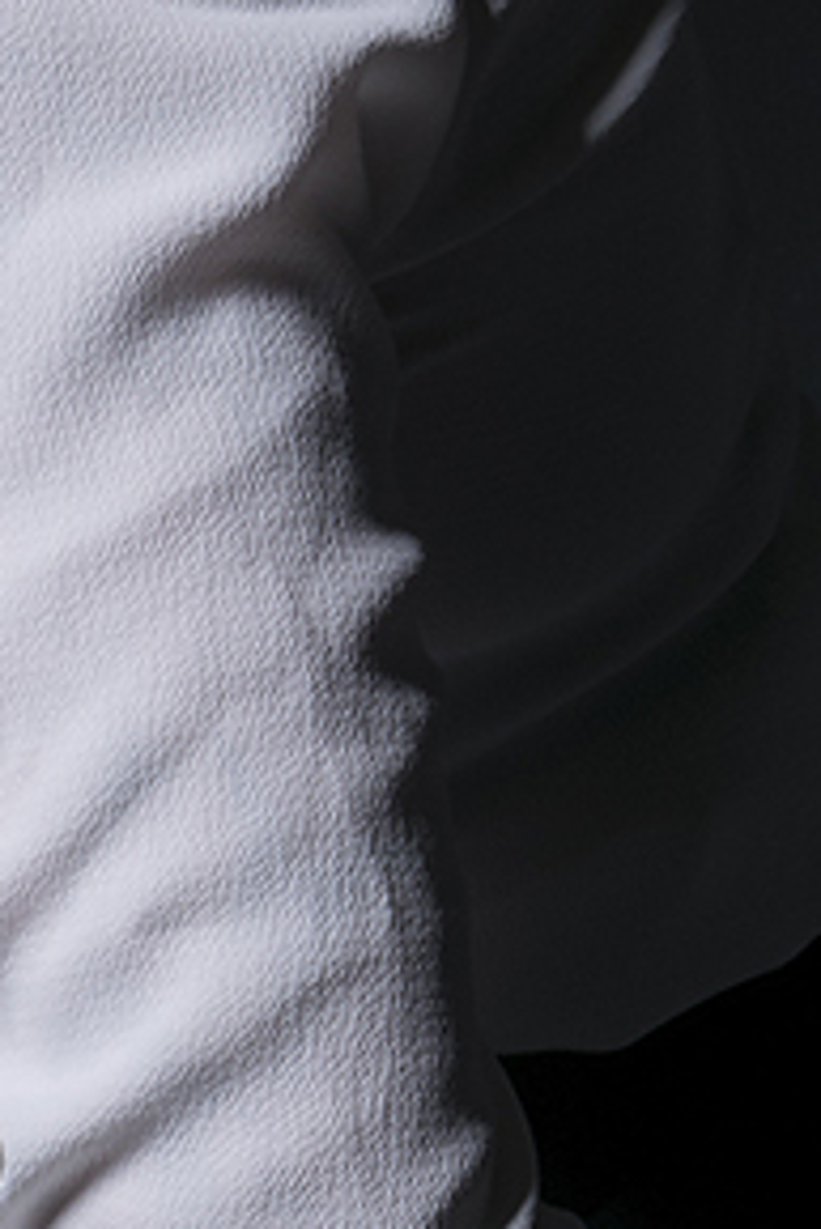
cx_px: 291
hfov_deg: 3.0
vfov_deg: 4.5
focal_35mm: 457
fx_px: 15605
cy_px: 1008
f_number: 11
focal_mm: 55
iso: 100
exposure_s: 1/200
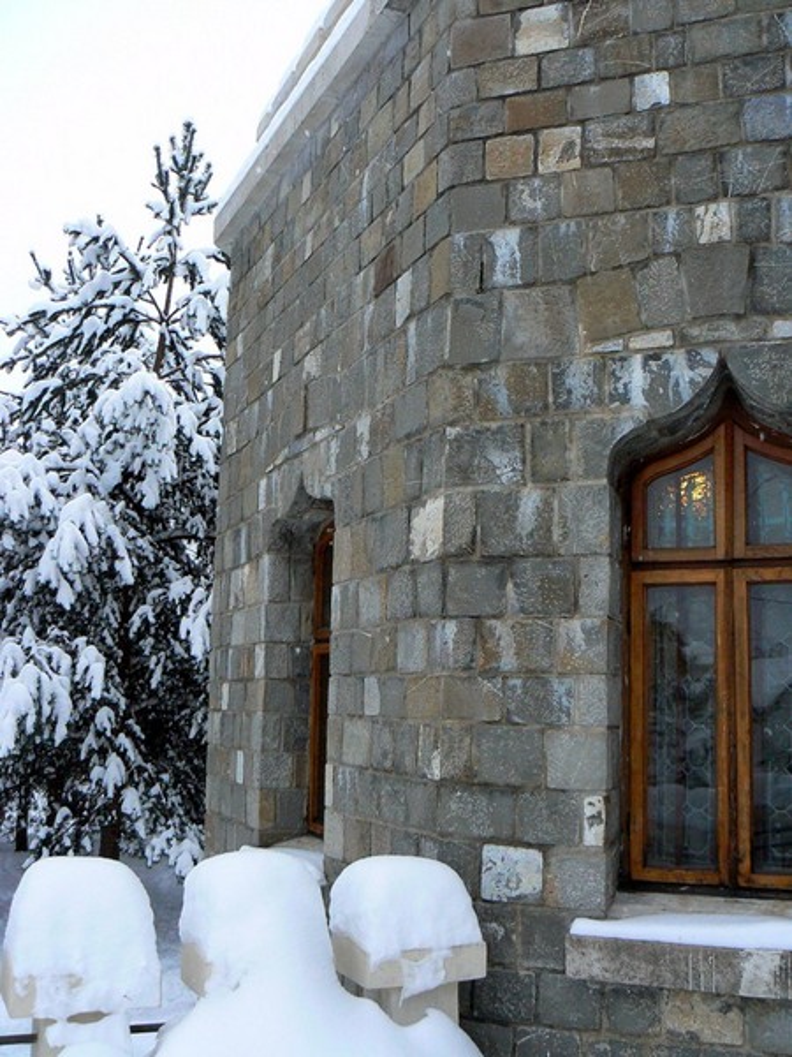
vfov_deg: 51.4
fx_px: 1098
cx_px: 396
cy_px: 528
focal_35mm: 36
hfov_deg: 39.7
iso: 200
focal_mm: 6
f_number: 4.5
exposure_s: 1/100
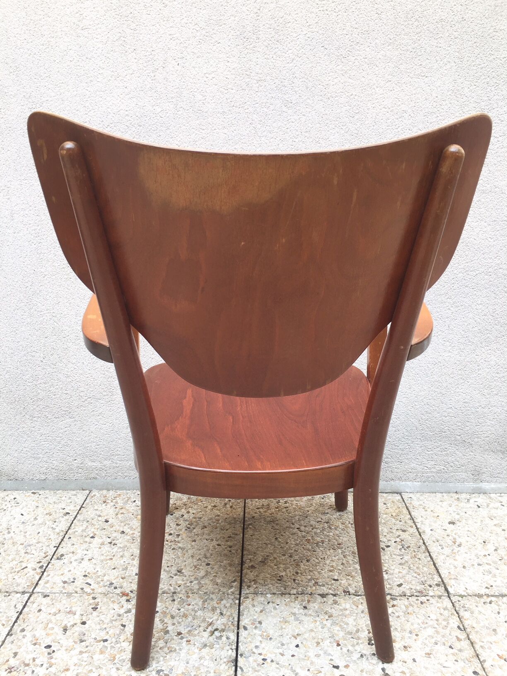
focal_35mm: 29
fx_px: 566
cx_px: 254
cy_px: 338
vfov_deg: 61.7
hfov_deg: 48.2
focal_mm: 4.15
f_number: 2.2
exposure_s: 1/129
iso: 32
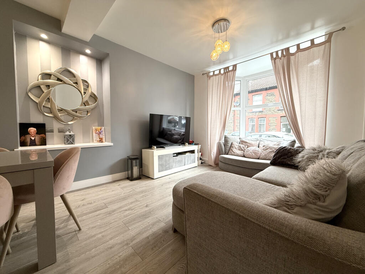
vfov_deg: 85.7
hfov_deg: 102.1
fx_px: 148
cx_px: 182
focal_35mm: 14
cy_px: 137
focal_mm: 2.22
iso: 160
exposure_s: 1/100
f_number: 2.2
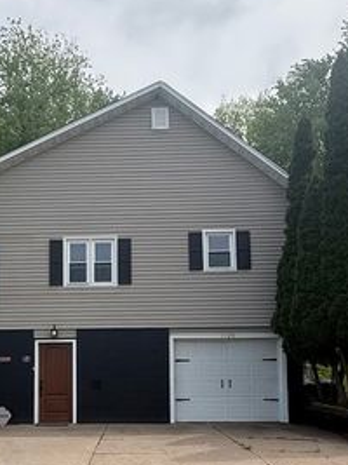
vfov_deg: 50.1
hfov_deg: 40.1
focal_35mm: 35
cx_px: 113
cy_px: 360
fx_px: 470
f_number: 2.2
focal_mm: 2.22
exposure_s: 1/1613
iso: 64
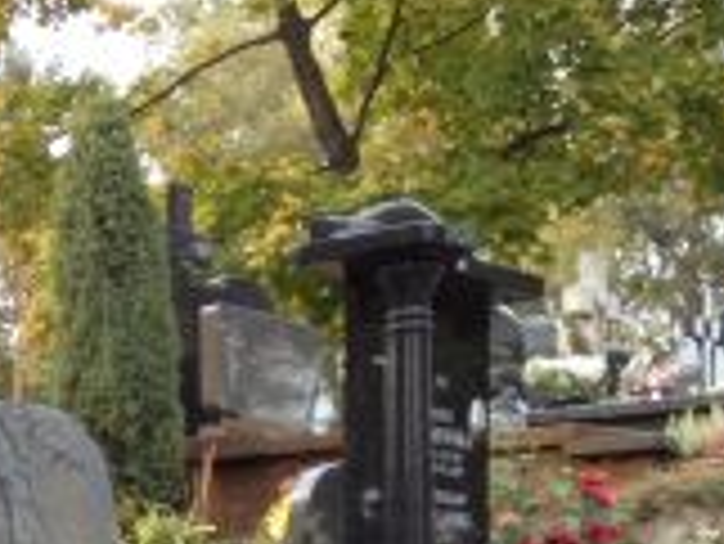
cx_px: -571
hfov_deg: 12.9
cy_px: 985
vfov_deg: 10.1
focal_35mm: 139
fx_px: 2909
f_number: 2.4
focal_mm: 4.28
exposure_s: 1/120
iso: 100
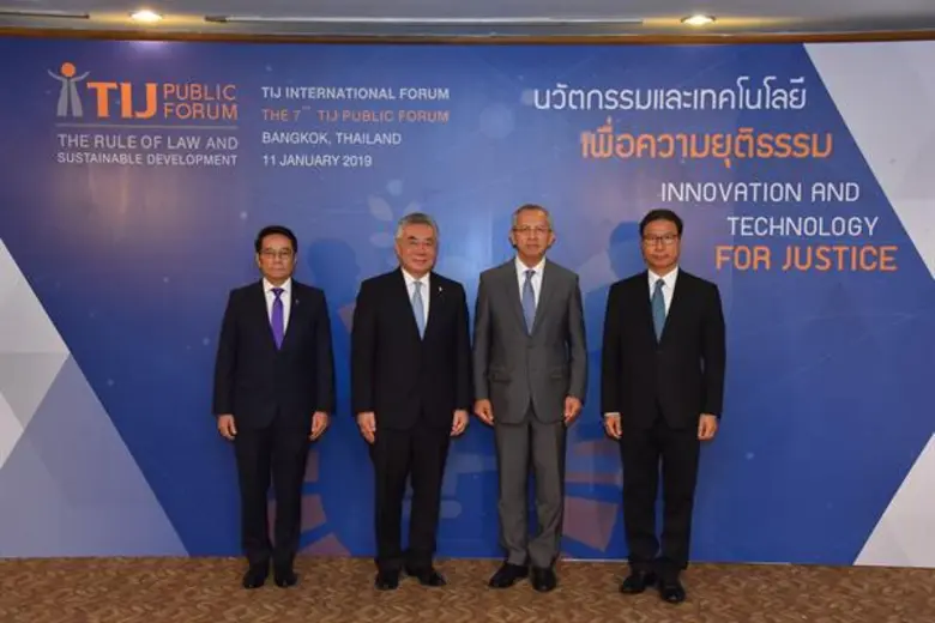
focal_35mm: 38
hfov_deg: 50.7
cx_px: 468
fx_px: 987
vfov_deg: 35.1
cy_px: 312
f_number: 5.6
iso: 1600
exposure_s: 1/80
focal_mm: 38
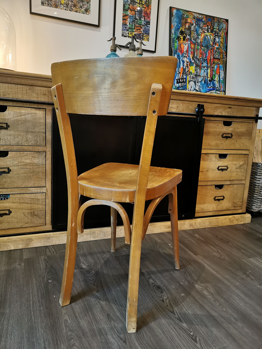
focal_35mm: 27
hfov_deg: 51.4
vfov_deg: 65.3
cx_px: 131
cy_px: 174
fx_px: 272
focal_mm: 5.58
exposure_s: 1/100
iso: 400
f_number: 1.8
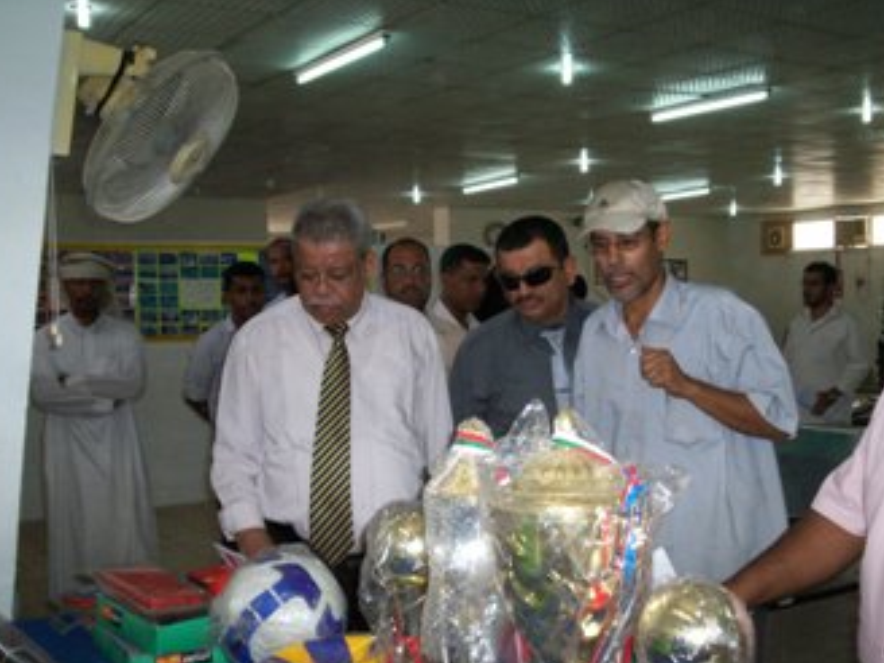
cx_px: 491
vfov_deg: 33.5
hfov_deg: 43.8
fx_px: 1098
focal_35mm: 43
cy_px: 385
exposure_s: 1/64
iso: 140
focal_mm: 5.9
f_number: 4.5
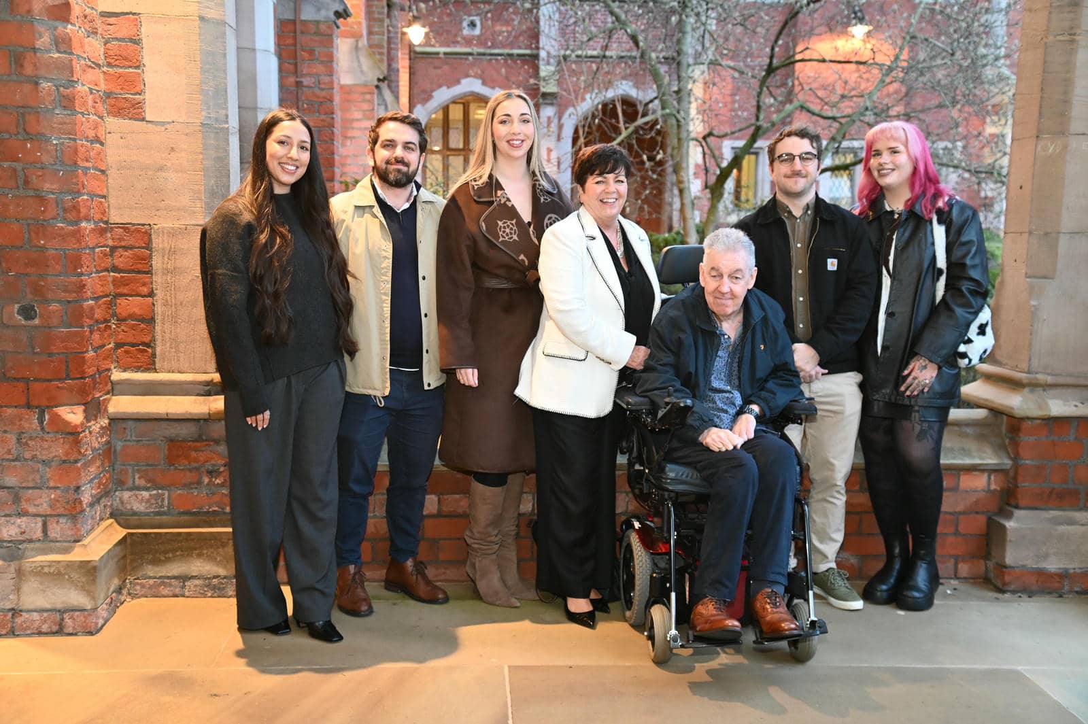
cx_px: 544
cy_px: 362
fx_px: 1269
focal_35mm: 42
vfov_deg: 31.9
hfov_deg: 46.4
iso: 3600
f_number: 4.2
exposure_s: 1/60
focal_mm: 42
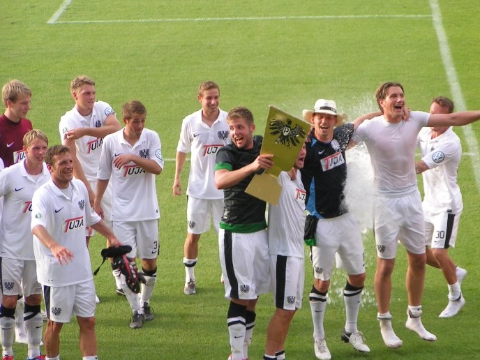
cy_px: 205
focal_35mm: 200
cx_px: 271
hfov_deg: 9.9
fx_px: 2773
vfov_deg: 7.4
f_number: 3.5
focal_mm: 26.3
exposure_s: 1/200
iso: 50
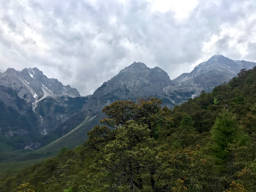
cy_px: 96
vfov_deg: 48.2
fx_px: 214
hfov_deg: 61.7
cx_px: 128
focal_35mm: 29
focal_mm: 4.15
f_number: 2.2
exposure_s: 1/1425
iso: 25
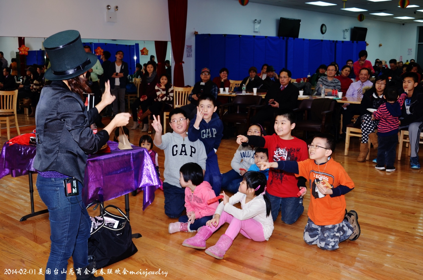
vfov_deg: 34.1
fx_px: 457
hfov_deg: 49.6
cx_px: 212
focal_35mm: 39
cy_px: 140
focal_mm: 26
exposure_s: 1/60
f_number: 7.1
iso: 200
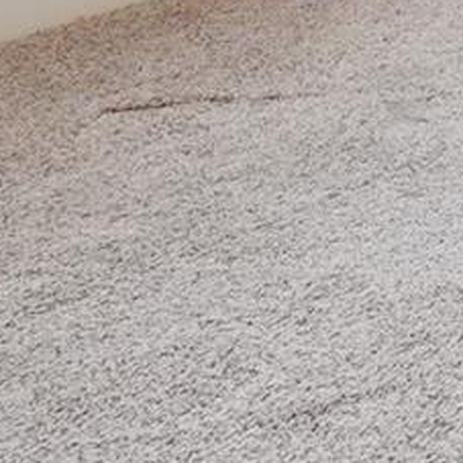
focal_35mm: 90
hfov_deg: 12.9
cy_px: -571
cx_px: 1210
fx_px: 1362
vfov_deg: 14.5
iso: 500
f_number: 7.1
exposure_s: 1/25
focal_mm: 10
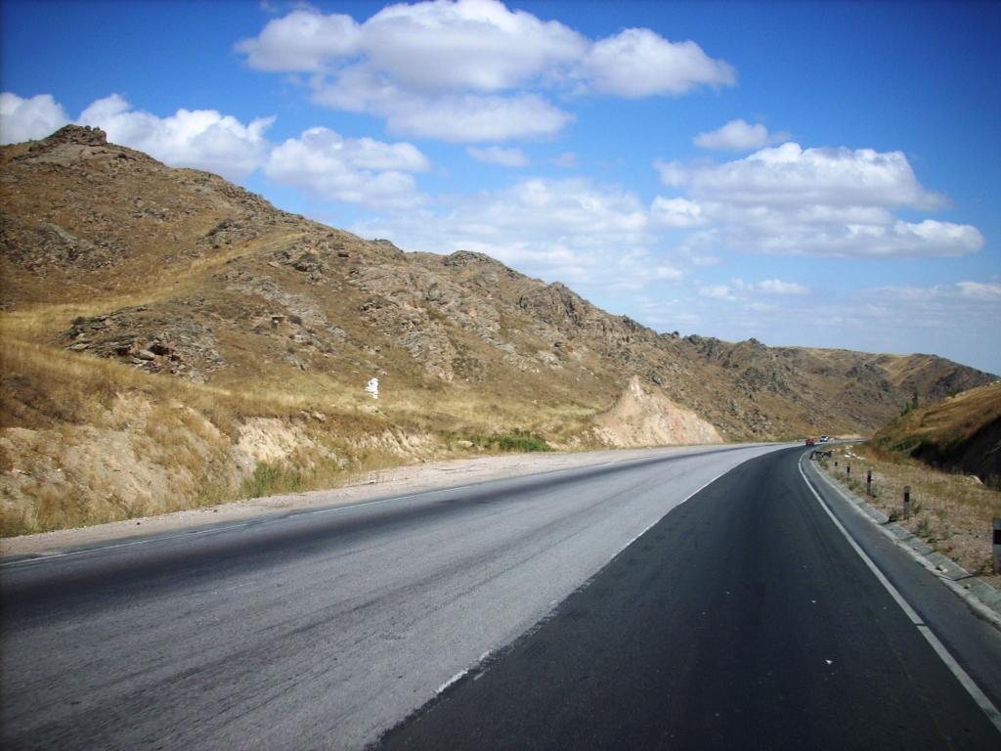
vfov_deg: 38.7
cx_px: 500
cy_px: 376
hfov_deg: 50.1
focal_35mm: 37
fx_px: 1070
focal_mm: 6.2
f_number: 5.6
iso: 64
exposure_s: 1/369
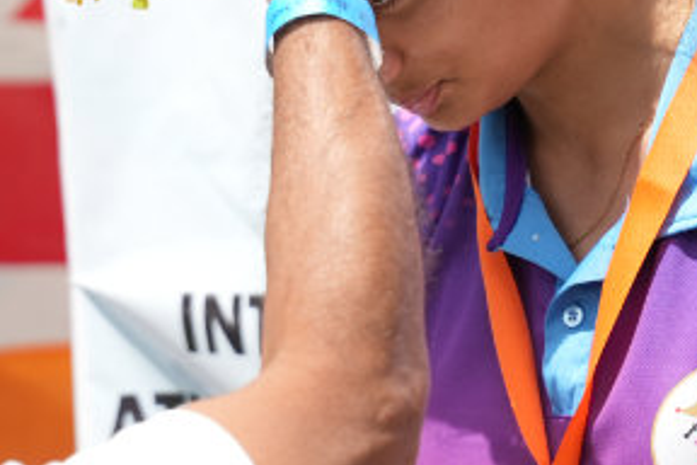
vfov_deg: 5.5
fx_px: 4801
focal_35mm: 248
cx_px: 363
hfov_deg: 8.3
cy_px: -28
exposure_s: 1/4000
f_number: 2.8
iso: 250
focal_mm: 70
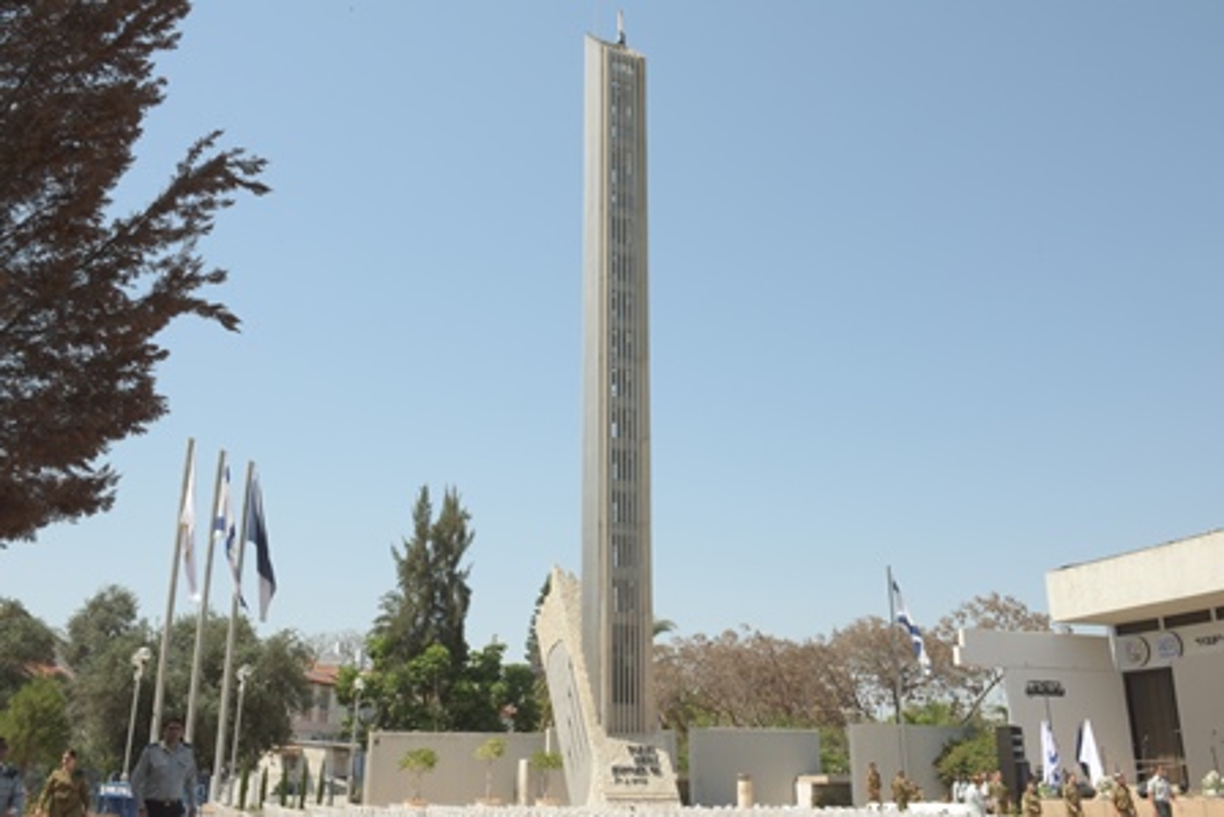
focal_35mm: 32
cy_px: 408
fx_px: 1088
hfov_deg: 58.7
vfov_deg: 41.1
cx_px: 612
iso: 1000
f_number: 18
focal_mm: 32
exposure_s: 1/200
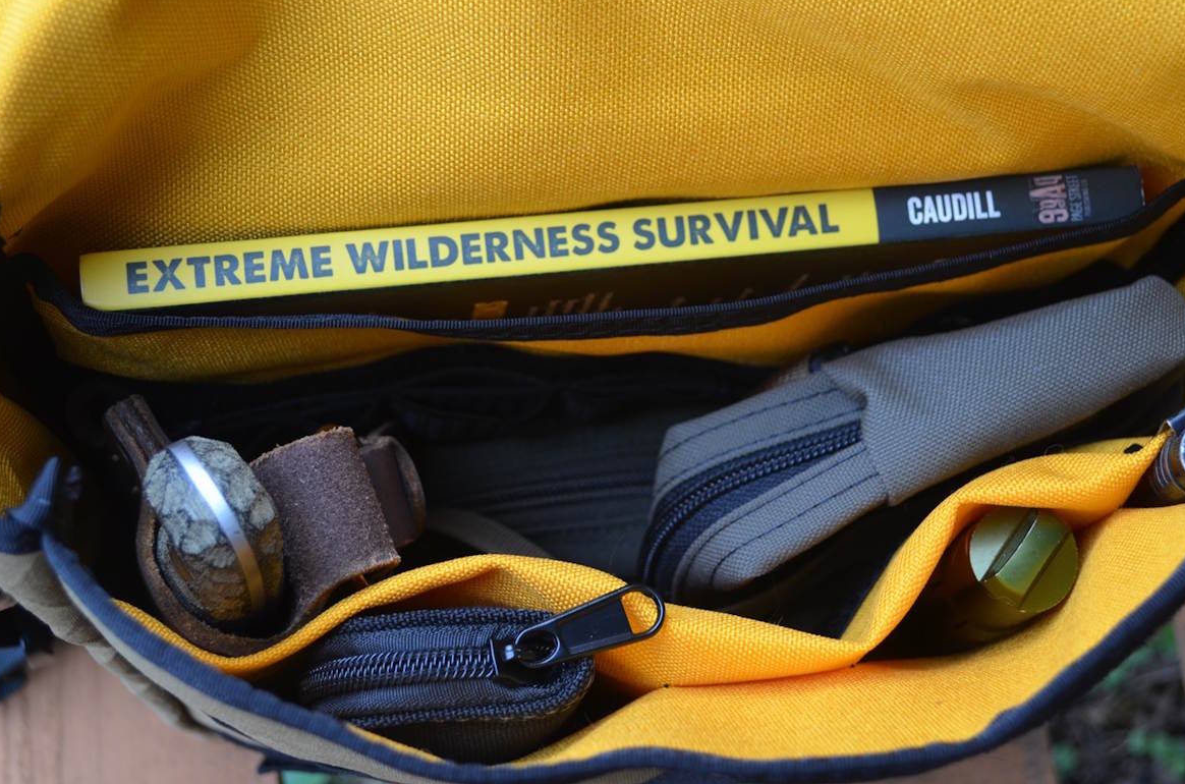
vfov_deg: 23.2
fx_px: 1904
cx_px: 672
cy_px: 346
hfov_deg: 34.5
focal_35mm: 58
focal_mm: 30
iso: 400
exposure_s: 1/80
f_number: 4.5
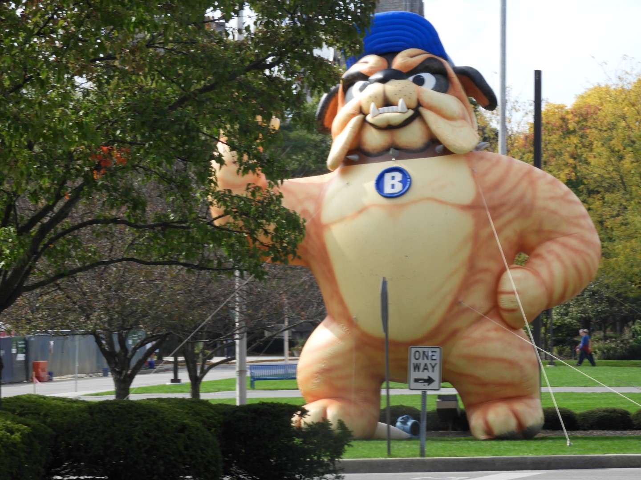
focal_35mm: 200
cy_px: 240
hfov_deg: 9.9
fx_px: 3703
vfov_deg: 7.4
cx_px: 320
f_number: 5.3
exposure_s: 1/250
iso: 100
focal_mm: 35.8
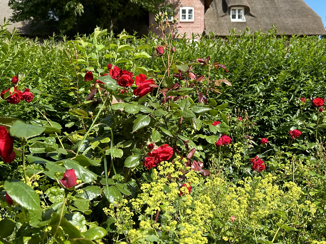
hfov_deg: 49.0
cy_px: 129
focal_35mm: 38
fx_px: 358
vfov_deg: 37.7
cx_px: 158
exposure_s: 1/1916
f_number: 1.78
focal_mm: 6.86
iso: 80
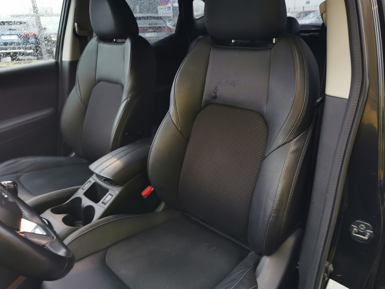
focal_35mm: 27
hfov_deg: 65.3
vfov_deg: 51.4
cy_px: 144
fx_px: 300
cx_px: 192
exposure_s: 1/25
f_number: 1.8
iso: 400
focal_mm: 5.58
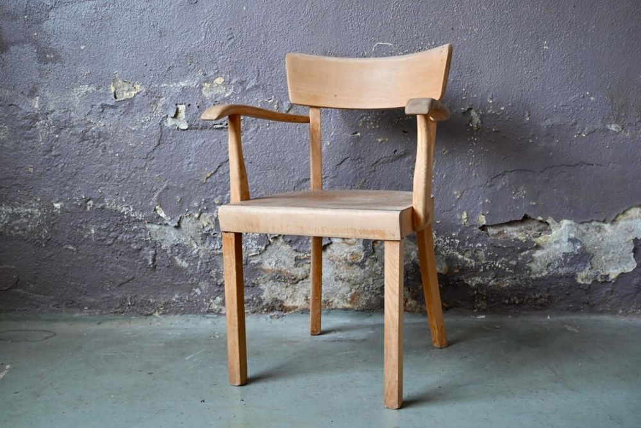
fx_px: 730
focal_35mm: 41
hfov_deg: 47.4
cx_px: 320
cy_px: 214
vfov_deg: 32.7
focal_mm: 41
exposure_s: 1/100
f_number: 5
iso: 800
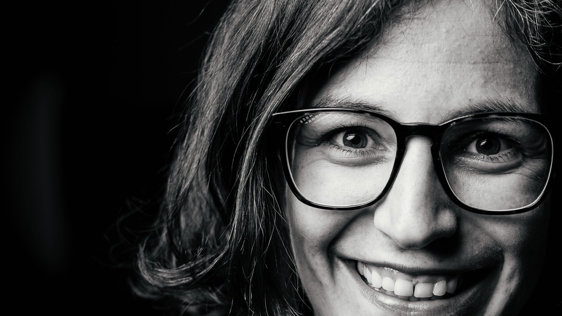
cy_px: 259
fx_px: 2146
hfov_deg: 14.9
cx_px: 334
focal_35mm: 144
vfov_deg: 8.4
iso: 100
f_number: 4
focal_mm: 73
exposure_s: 1/200
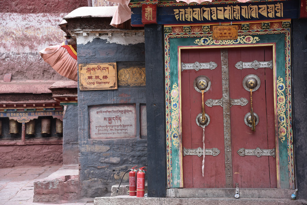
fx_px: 699
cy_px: 102
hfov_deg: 24.8
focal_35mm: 82
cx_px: 154
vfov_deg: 16.7
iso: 400
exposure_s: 1/250
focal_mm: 82
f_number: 8
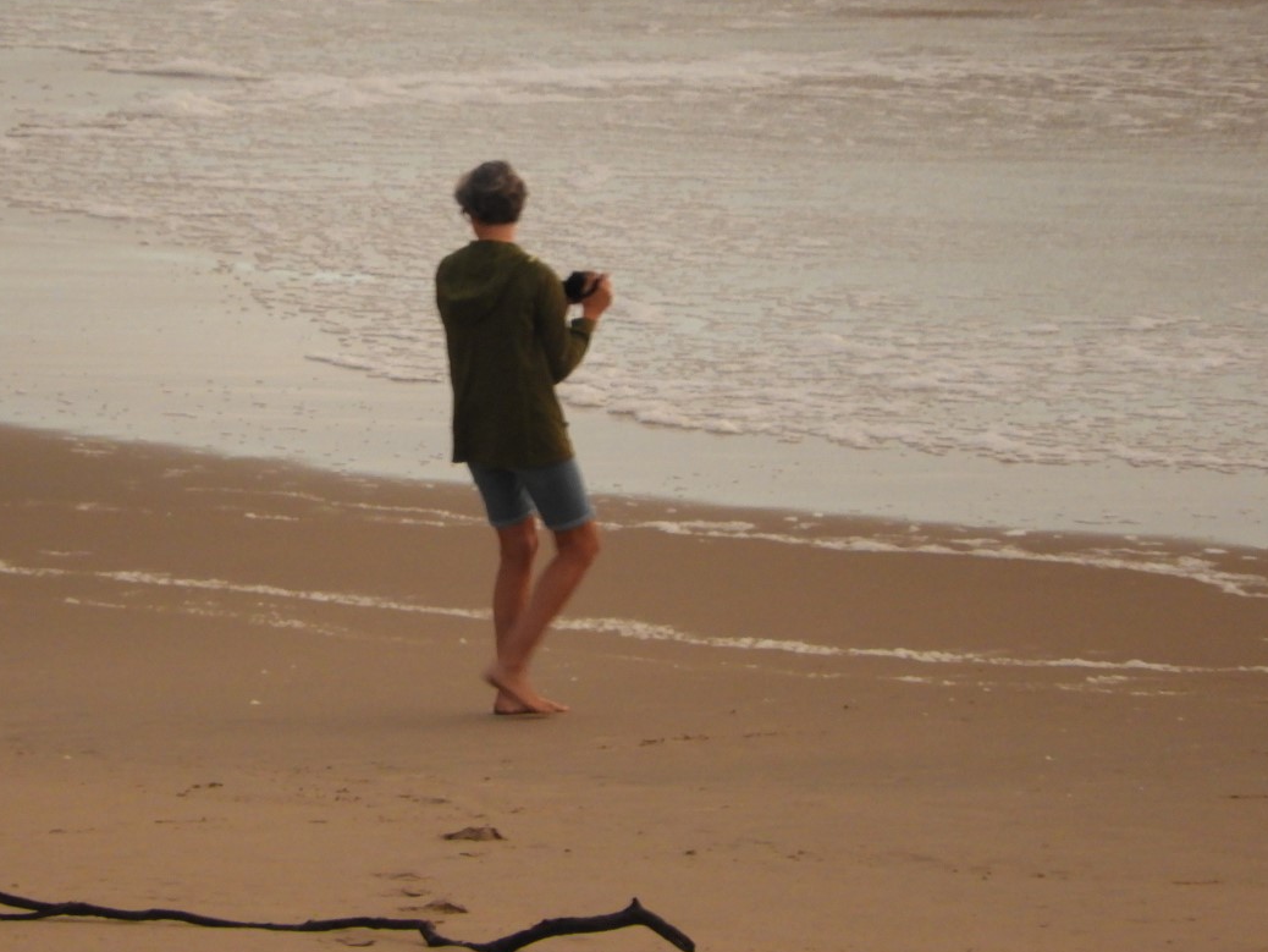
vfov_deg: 0.9
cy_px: 330
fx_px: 60967
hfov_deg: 1.2
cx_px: 420
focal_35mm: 1664
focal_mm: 215
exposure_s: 1/60
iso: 400
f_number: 6
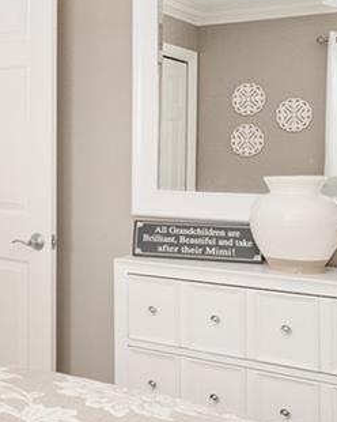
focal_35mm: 63
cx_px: -154
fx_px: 785
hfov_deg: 20.9
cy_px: 150
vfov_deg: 29.9
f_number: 7.1
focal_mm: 13
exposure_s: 1/20
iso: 500
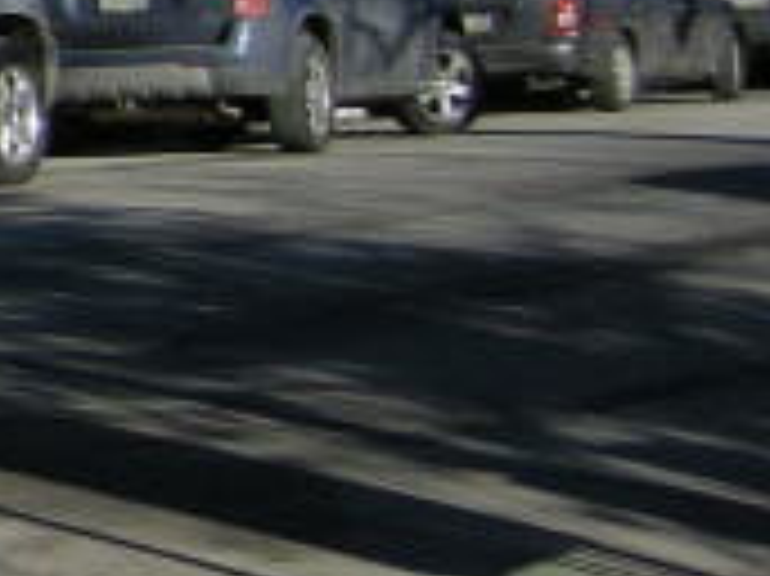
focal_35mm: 216
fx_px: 4801
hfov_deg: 8.1
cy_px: -216
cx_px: -1387
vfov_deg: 6.8
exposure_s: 1/1000
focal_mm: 7.5
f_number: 3
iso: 64
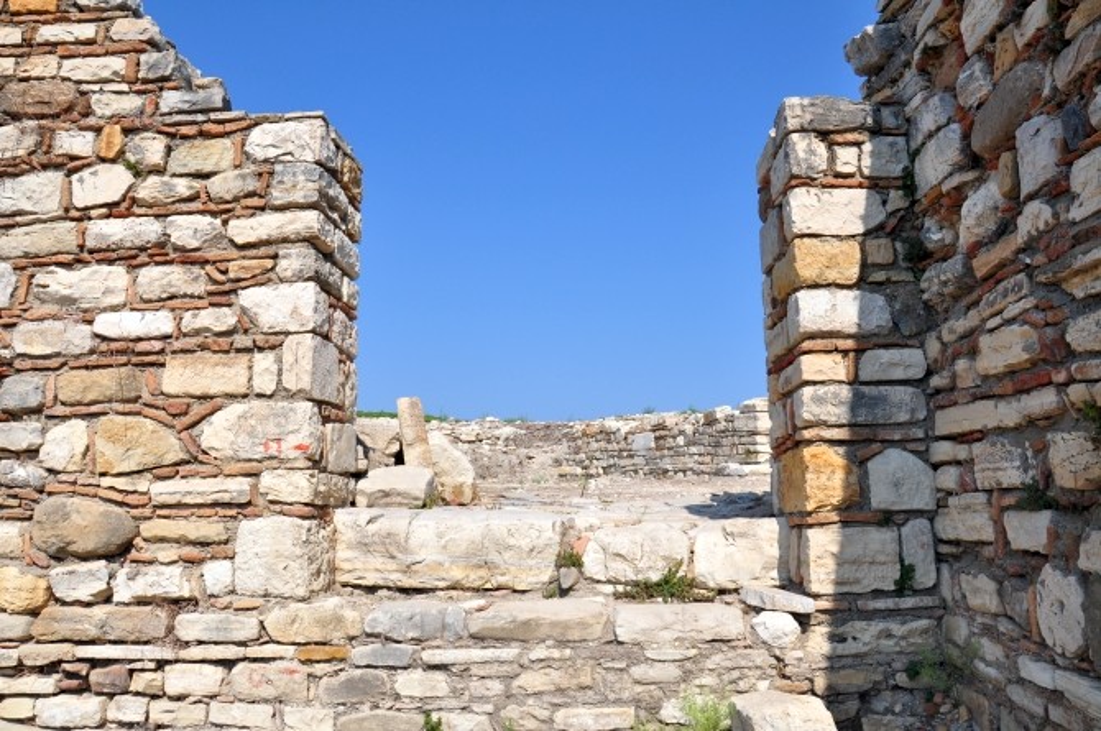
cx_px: 550
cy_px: 366
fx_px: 825
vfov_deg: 47.8
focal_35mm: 27
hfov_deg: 67.4
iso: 200
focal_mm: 18
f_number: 10
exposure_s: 1/320
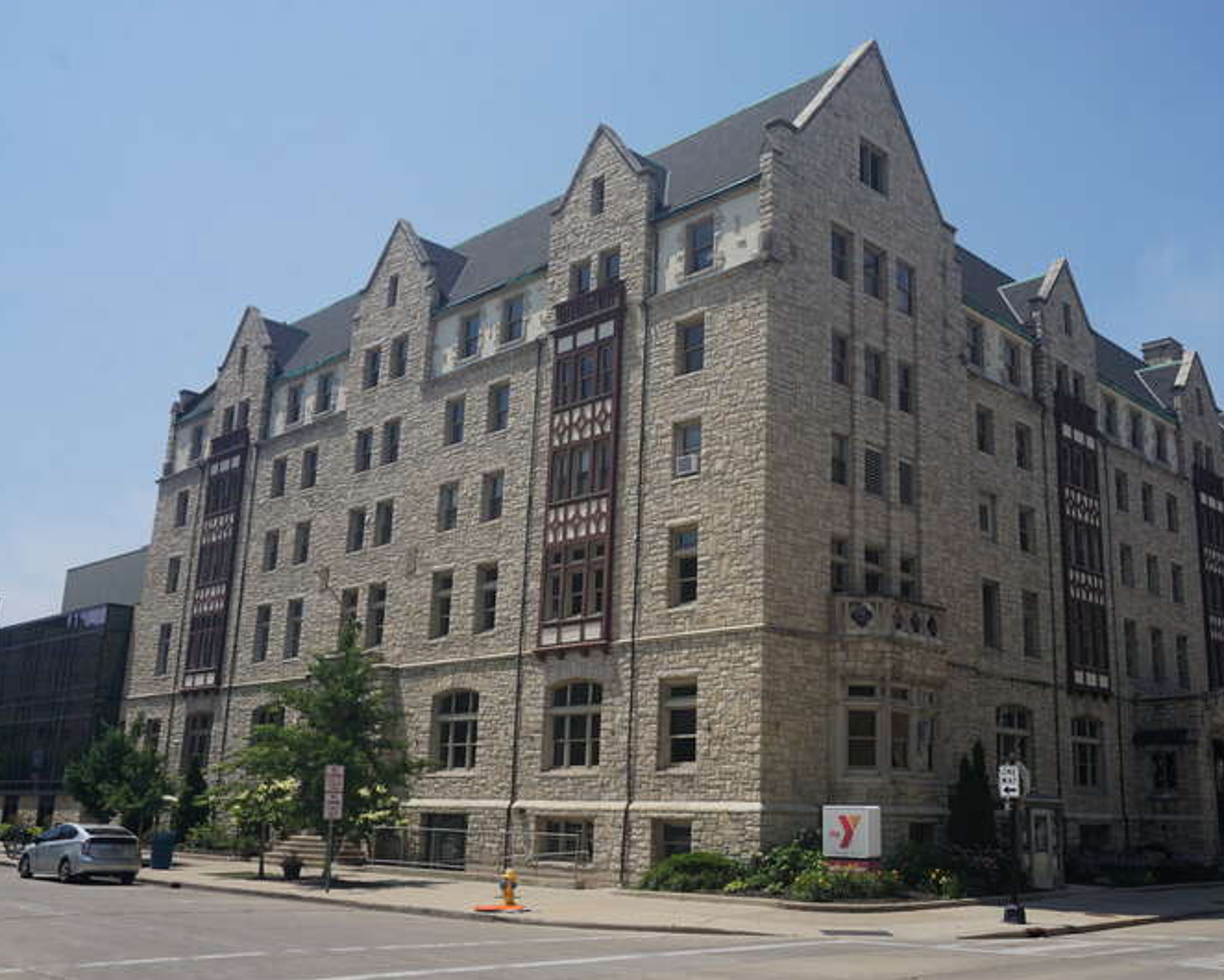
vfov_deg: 43.4
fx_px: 1232
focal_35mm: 34
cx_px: 730
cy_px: 489
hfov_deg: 52.5
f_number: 11
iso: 100
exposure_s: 1/200
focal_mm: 20
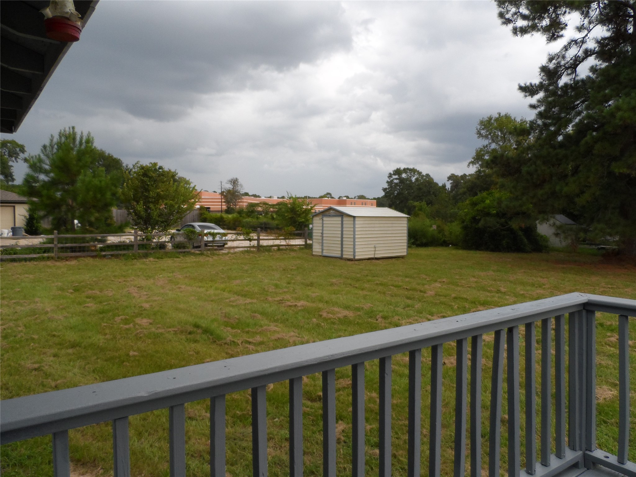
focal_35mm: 24
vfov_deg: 56.8
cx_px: 318
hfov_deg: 71.6
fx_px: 441
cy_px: 238
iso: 80
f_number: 3.2
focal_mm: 4
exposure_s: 1/250
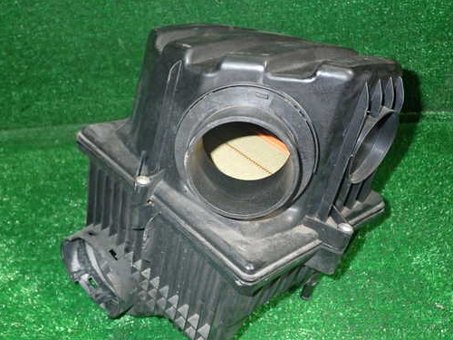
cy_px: 174
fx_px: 471
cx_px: 230
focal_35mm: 36
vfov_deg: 39.7
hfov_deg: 51.4
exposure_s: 1/30
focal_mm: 5.4
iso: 500
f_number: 6.3
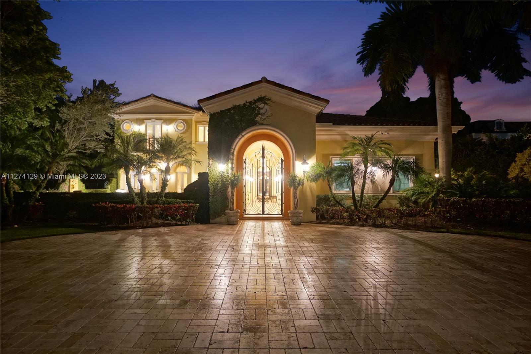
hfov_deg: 85.4
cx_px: 266
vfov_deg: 63.2
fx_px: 288
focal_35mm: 20
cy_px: 177
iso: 1000
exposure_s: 1/4
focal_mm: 13
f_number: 4
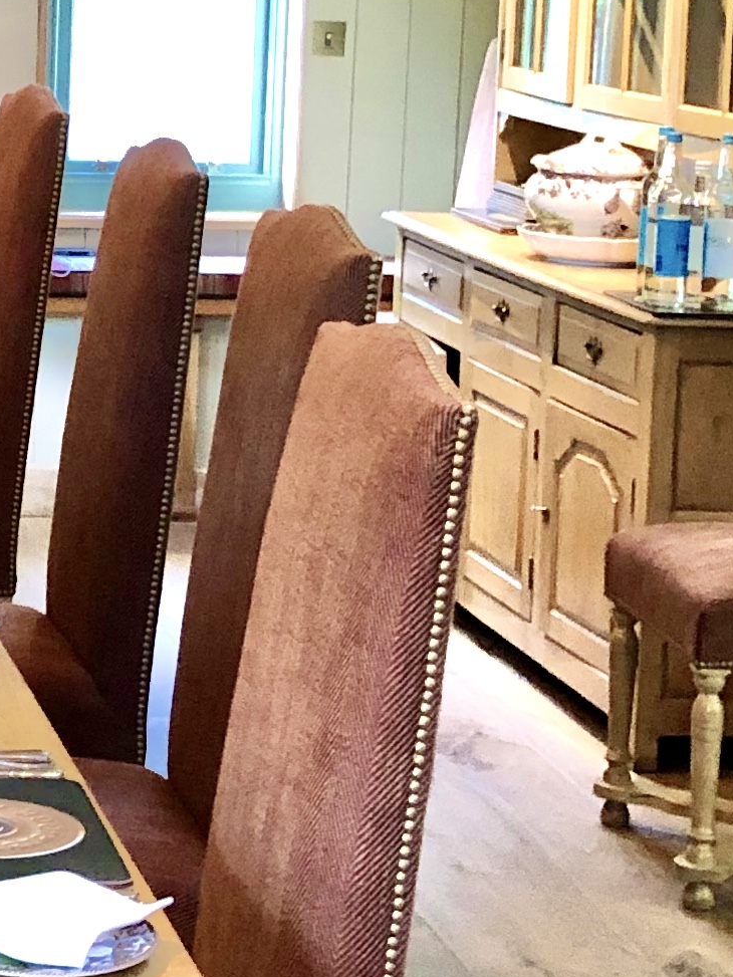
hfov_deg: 12.1
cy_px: 260
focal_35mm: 116
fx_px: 3274
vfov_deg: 16.9
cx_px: -437
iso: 100
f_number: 1.8
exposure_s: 1/14
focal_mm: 4
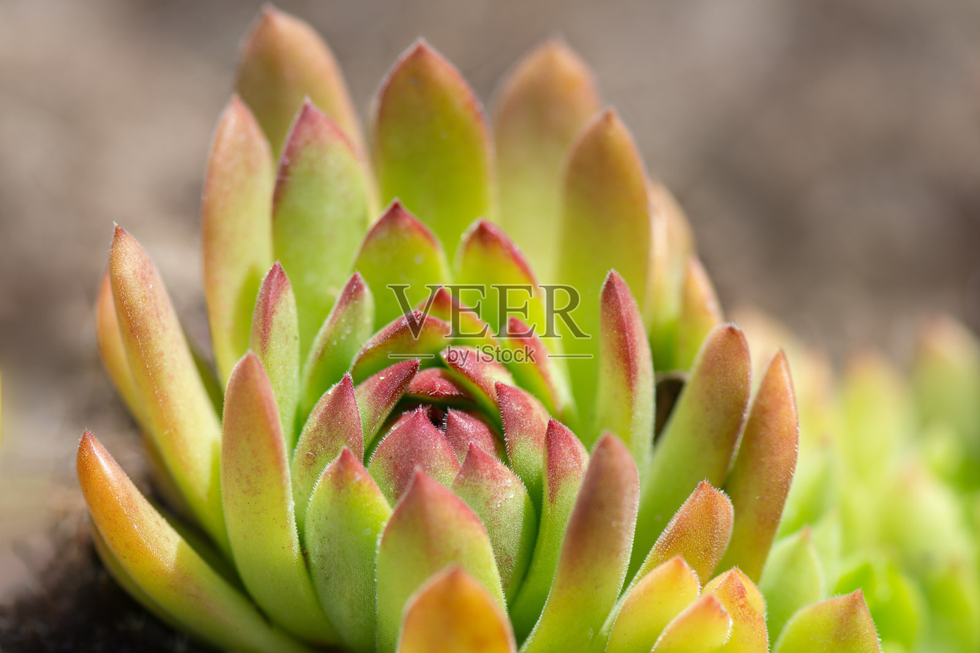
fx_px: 4288
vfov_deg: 8.7
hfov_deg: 13.0
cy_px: 326
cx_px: 490
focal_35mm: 158
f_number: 7.1
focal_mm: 105
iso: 100
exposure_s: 1/800
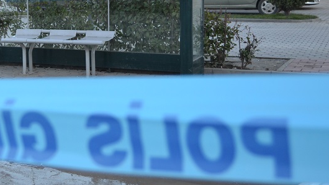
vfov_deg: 19.0
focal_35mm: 63
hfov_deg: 32.1
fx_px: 549
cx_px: 45
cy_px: 53
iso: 560
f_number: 3.8
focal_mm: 23
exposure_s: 1/500
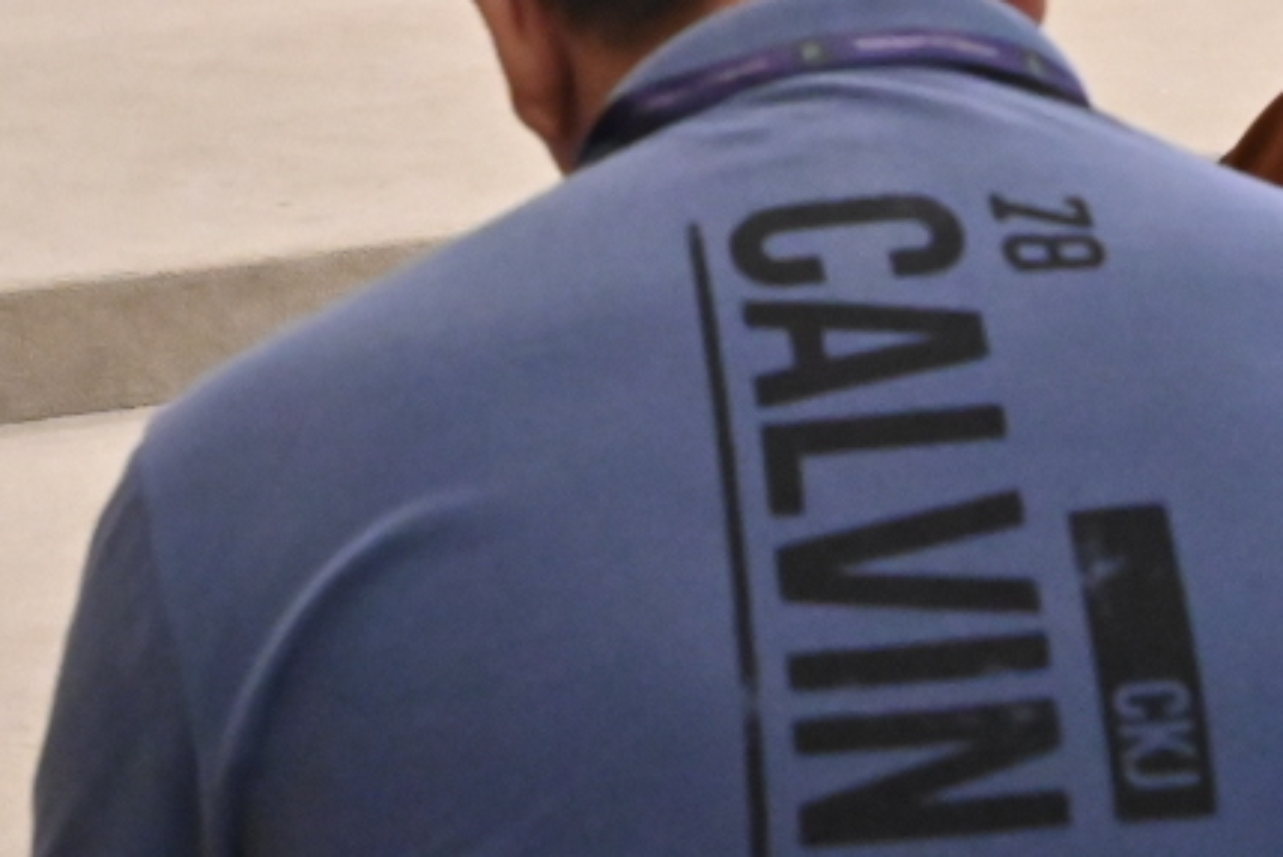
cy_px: -478
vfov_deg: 10.3
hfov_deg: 16.0
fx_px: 4563
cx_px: 489
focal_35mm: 128
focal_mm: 34
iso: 6400
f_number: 8
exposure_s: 1/200
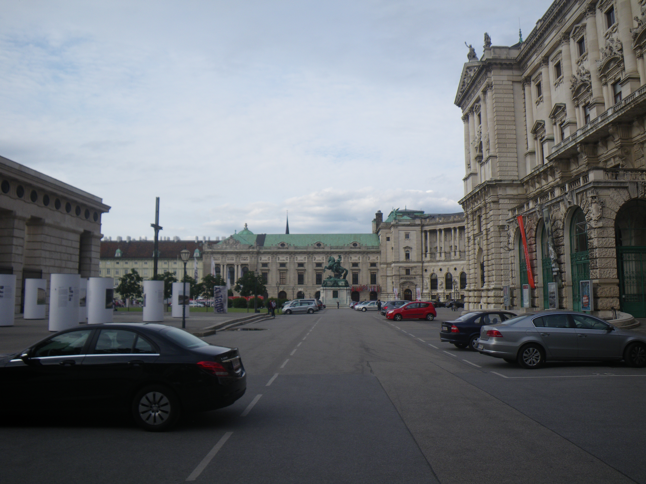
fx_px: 523
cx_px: 323
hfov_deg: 63.4
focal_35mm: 28
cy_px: 242
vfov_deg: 49.7
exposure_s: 1/250
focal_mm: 5
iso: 50
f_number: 4.2
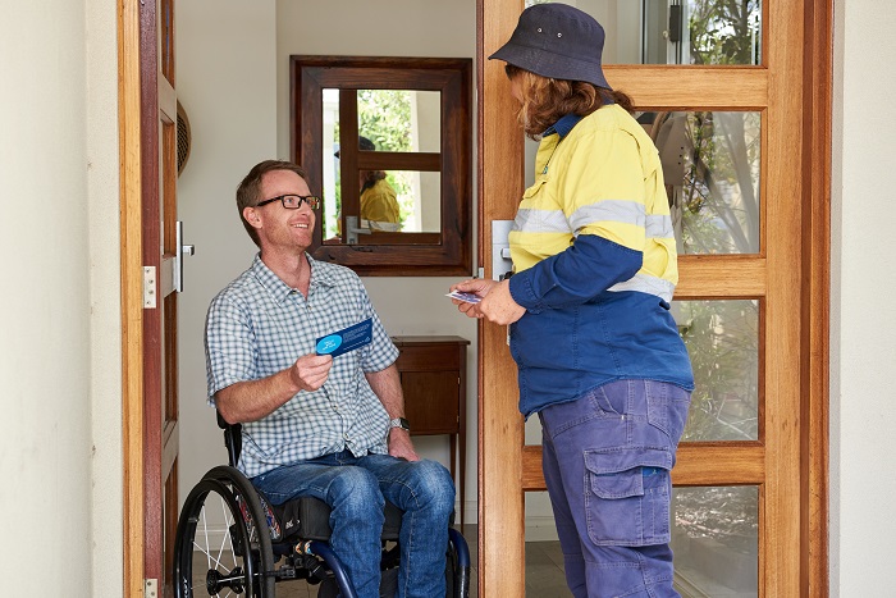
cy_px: 299
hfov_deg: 32.4
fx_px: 1543
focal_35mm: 62
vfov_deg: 21.9
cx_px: 448
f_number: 6.3
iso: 500
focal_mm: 62
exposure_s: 1/160
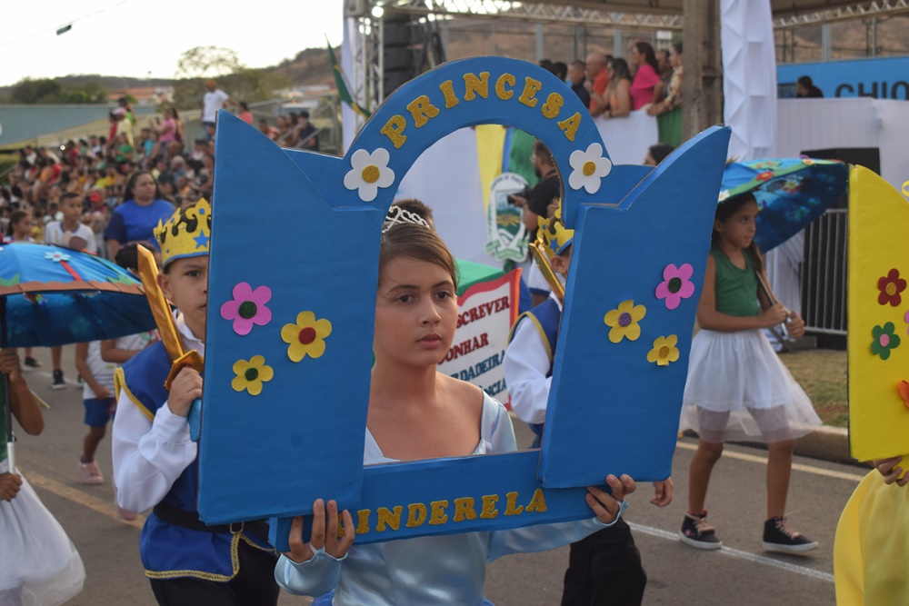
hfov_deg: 33.4
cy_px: 303
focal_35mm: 60
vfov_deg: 22.6
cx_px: 454
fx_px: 1515
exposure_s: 1/250
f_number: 8
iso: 400
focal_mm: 40
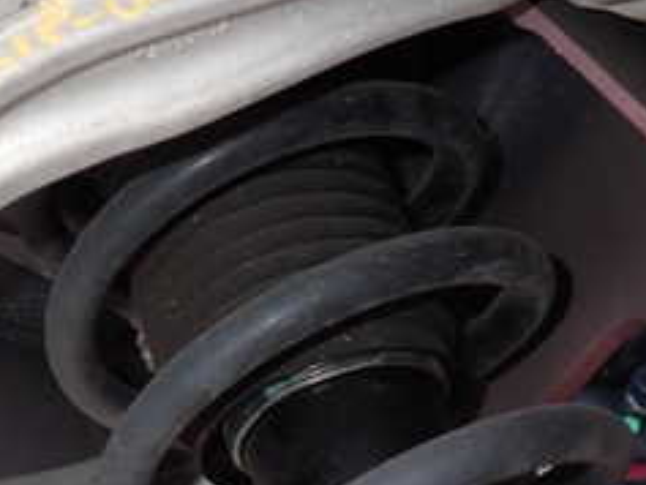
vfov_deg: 19.4
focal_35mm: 76
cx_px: 95
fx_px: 1419
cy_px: 278
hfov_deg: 25.1
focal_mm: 5.4
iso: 160
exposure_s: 1/30
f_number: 6.3
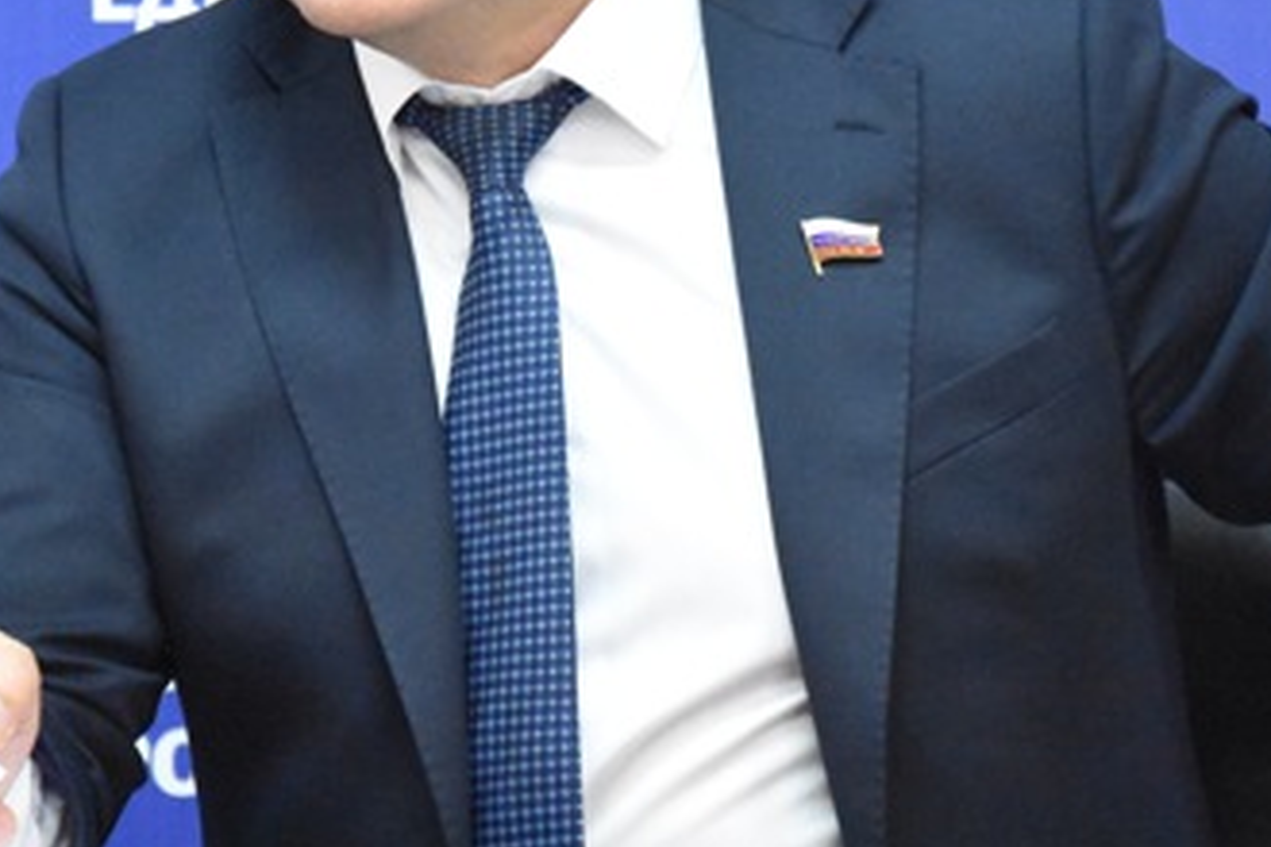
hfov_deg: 8.9
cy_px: 162
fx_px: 8187
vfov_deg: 5.9
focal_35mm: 232
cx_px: 574
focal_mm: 85
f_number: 6.3
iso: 12800
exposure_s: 1/160
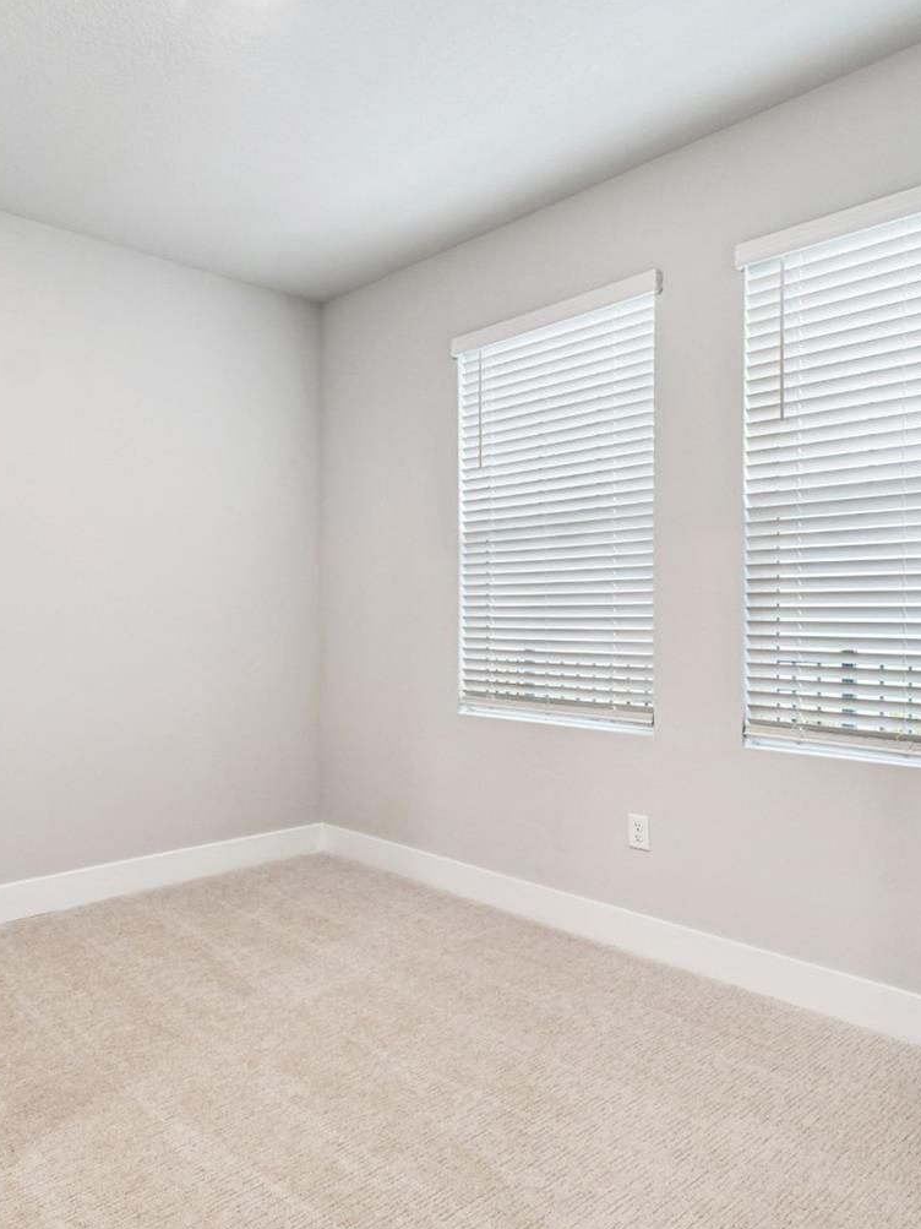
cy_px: 630
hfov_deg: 56.7
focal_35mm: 23
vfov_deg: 73.9
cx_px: 261
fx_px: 816
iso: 100
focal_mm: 10
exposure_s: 1/3.33
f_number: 7.1
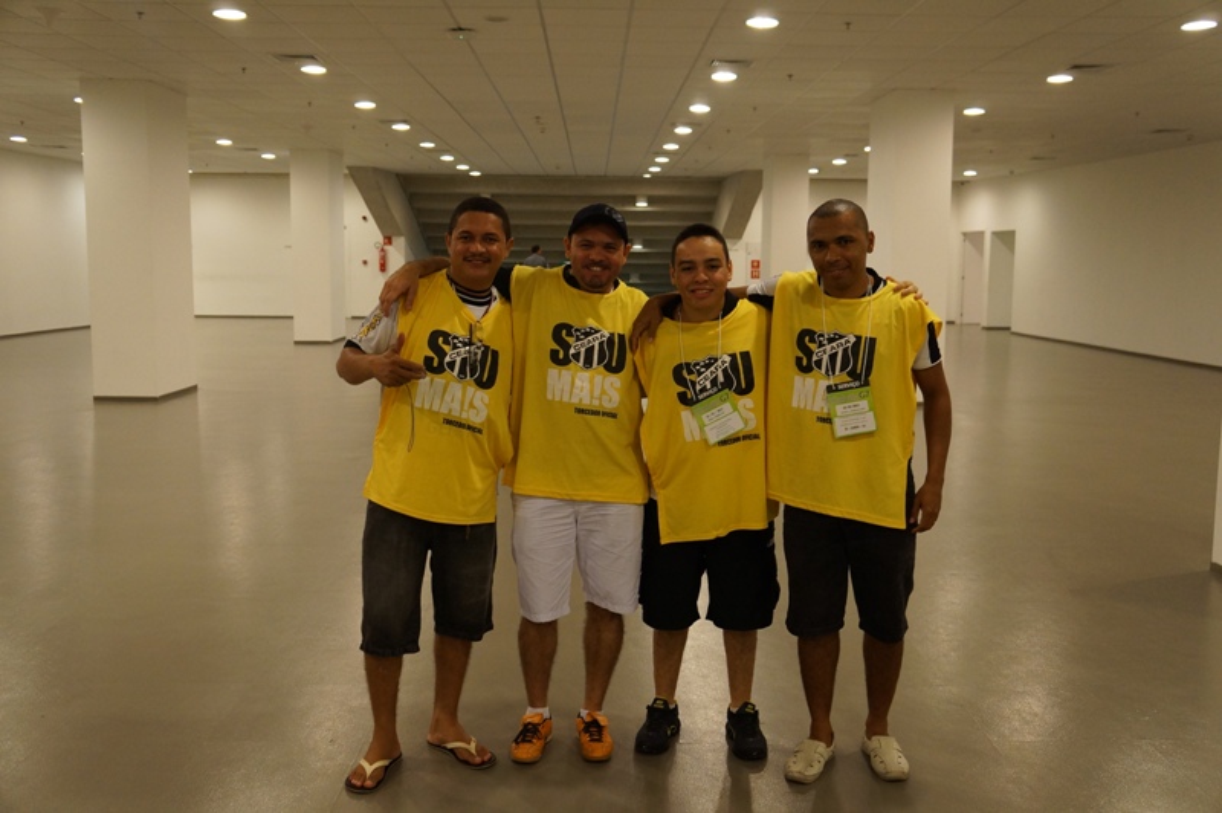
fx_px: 1119
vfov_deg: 39.9
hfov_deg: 57.3
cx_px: 611
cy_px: 406
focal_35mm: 33
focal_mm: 22
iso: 1000
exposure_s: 1/60
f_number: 4
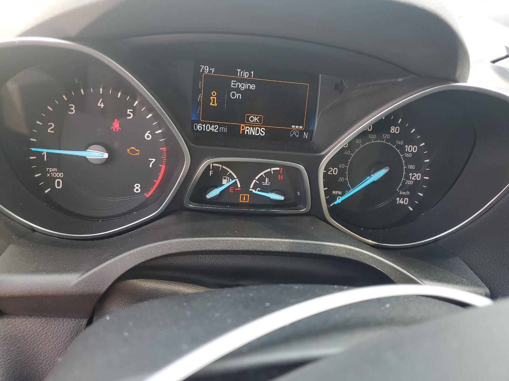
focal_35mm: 26
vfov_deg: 53.1
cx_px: 254
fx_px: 382
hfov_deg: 67.3
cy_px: 190
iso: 57
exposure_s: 1/120
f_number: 1.5
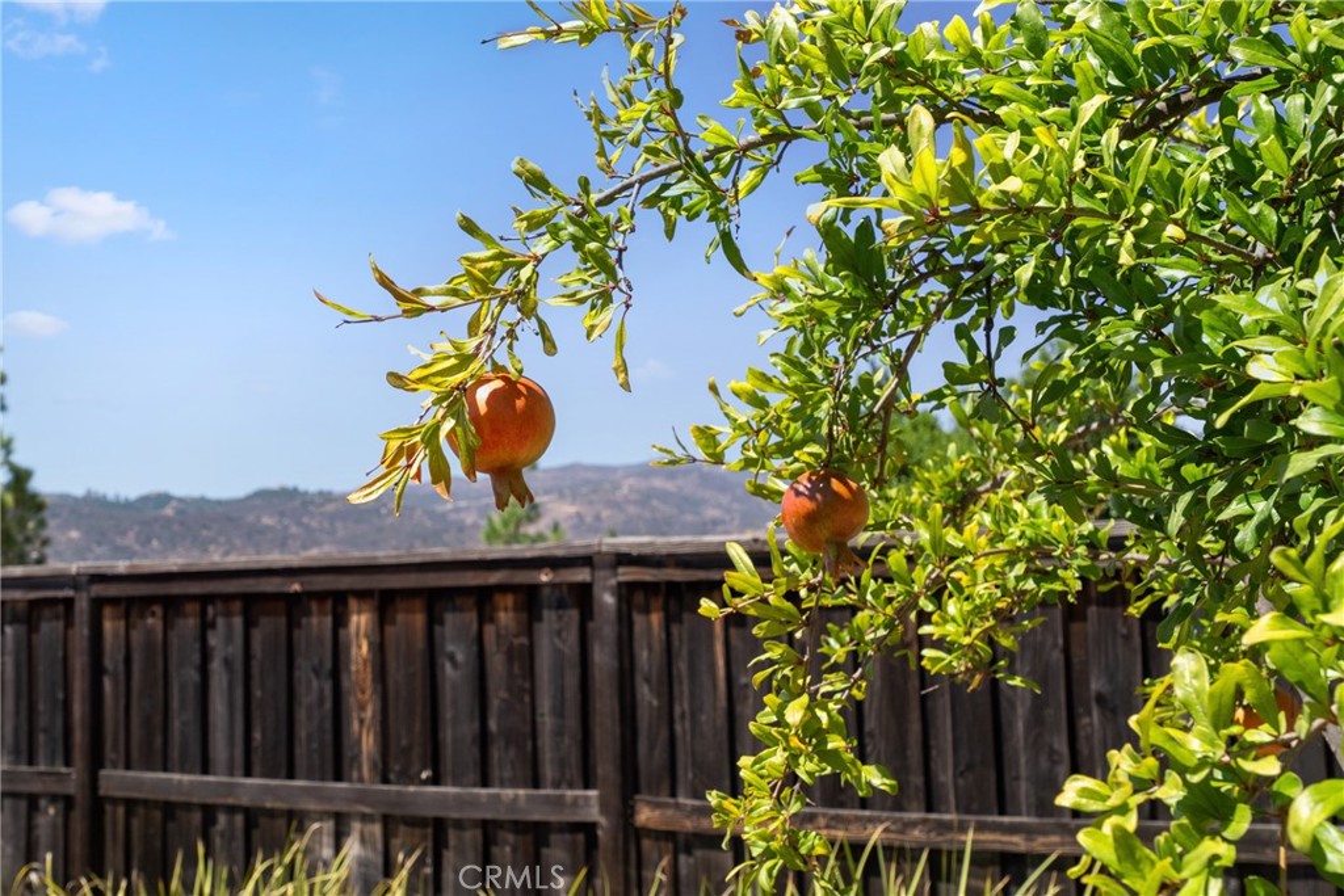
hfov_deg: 53.1
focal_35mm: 36
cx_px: 672
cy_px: 448
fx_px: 1344
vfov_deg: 36.9
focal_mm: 24
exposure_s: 1/250
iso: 125
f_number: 6.3
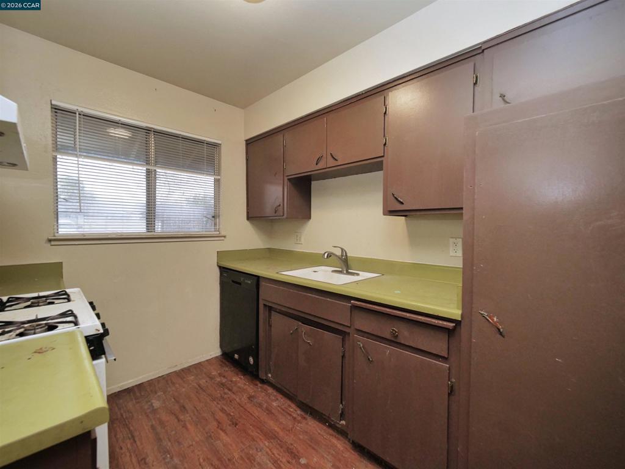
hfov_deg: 102.1
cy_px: 234
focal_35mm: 14
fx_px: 253
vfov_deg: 85.7
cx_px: 312
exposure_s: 1/160
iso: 800
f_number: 4
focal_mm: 7
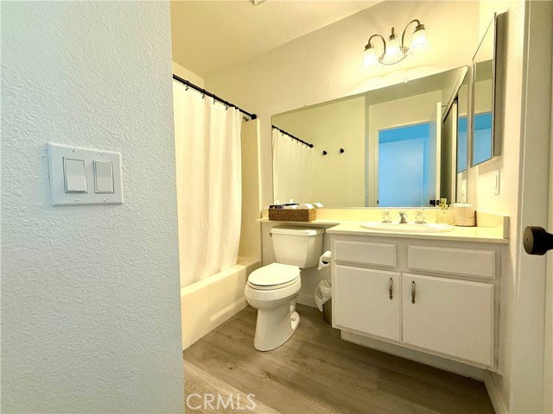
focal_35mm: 14
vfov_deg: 85.7
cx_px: 276
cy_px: 207
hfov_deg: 102.1
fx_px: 224
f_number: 2.2
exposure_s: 1/120
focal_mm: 2.22
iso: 320
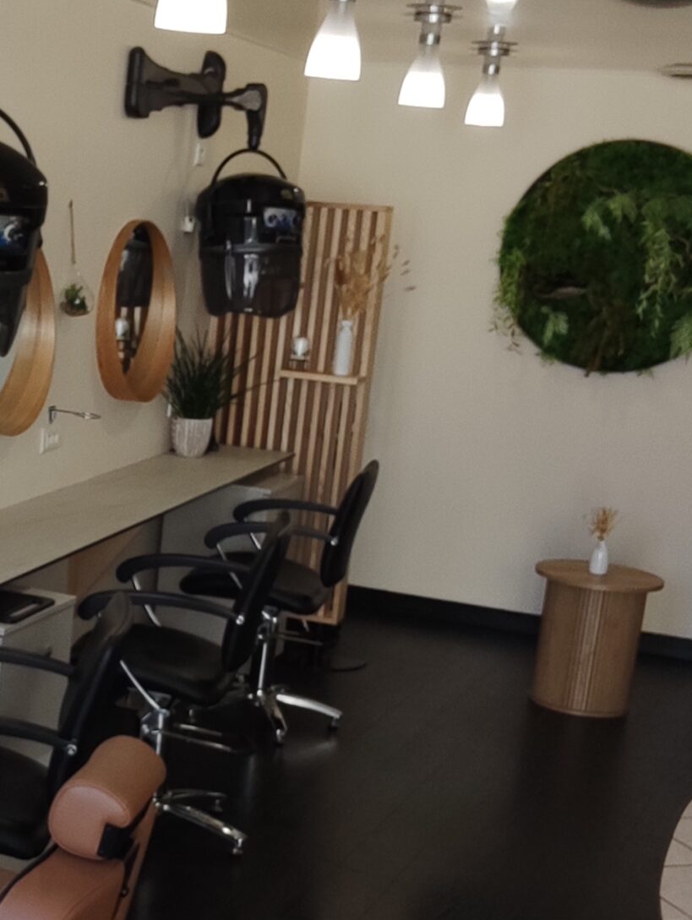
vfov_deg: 40.0
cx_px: 42
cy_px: 607
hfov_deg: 29.4
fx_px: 1251
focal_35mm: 47
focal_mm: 3.49
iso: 50
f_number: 2.45
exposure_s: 1/161
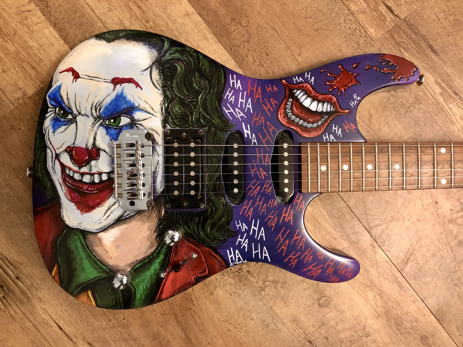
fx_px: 375
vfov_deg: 49.7
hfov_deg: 63.4
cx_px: 232
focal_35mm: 28
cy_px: 174
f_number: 1.8
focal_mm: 4
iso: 100
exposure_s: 1/5
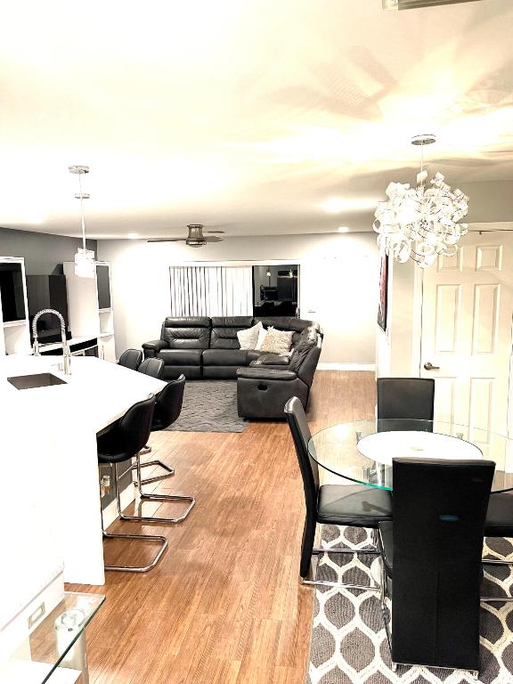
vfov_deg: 67.3
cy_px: 342
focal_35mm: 26
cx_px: 256
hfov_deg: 53.1
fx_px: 514
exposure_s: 1/60
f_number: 1.6
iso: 200
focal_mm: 5.1
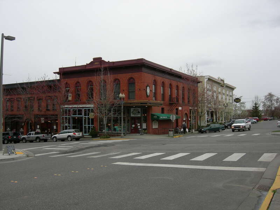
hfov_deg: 51.4
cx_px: 140
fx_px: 291
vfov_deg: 39.7
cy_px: 105
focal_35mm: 36
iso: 64
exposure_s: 1/140
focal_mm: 7.5
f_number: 4.3
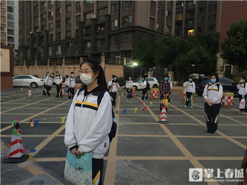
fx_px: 207
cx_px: 124
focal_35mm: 29
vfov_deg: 48.2
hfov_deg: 61.7
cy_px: 92
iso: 125
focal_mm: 4.15
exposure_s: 1/4
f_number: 2.2
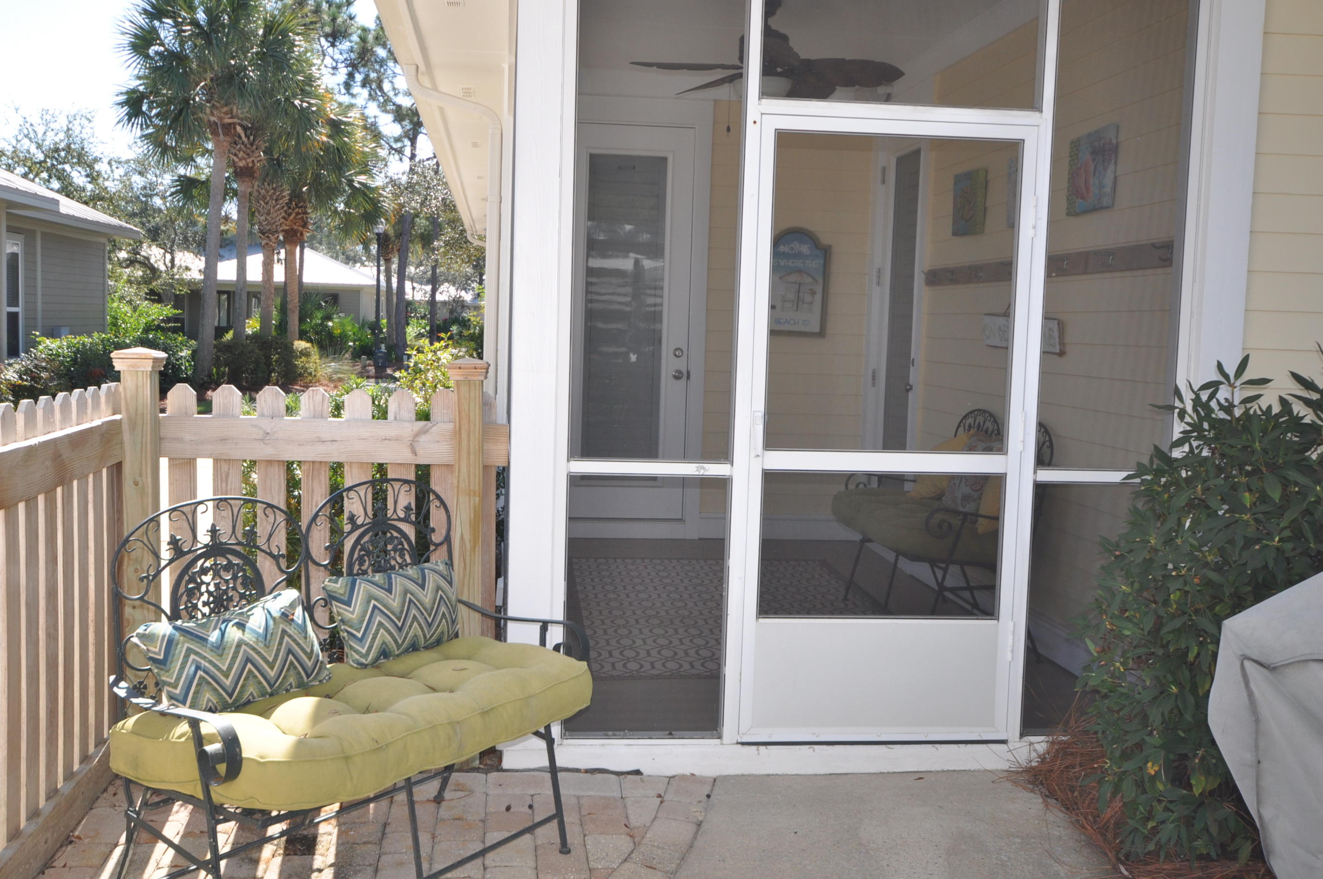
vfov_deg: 39.8
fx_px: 1211
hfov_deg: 57.2
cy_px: 403
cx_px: 610
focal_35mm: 33
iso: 200
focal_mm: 20
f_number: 7.1
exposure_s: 1/200
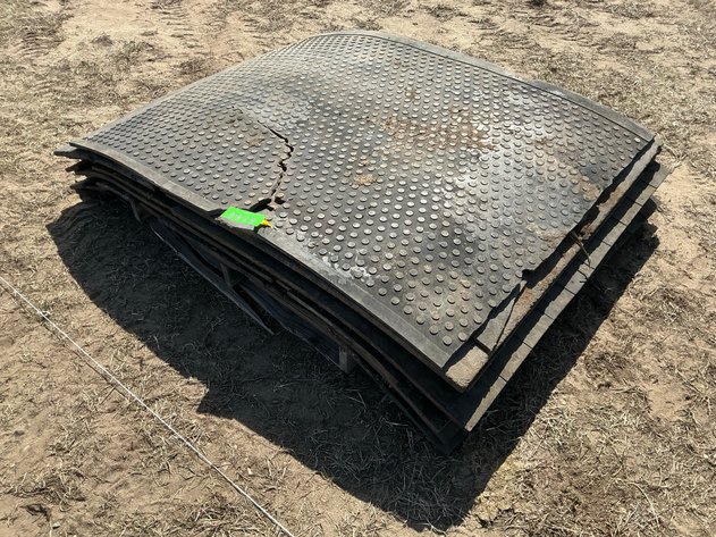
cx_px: 358
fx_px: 579
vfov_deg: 49.7
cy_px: 268
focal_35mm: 28
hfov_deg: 63.5
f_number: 1.8
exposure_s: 1/1195
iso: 25
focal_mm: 3
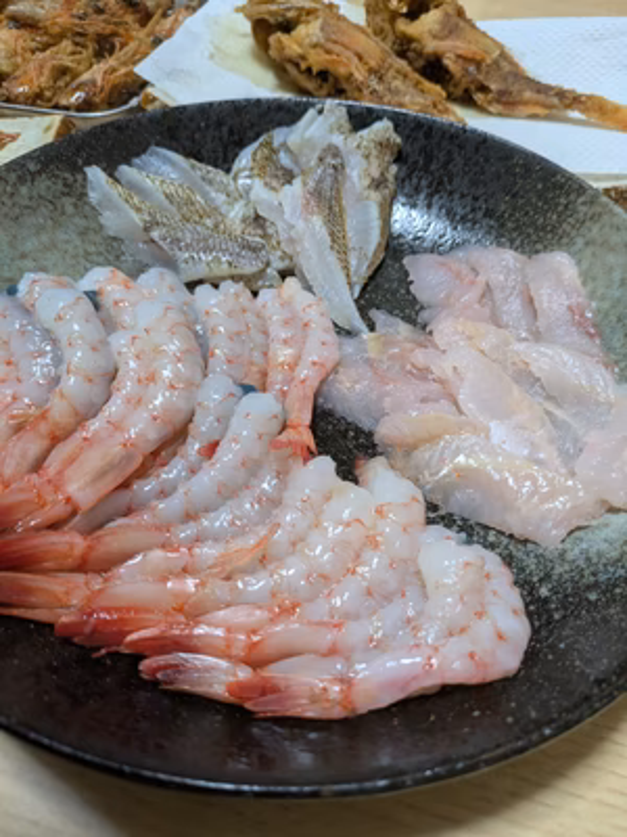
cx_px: 314
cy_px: 418
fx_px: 604
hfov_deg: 54.9
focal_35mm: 25
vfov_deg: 69.4
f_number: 1.89
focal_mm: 5.43
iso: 291
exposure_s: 1/100
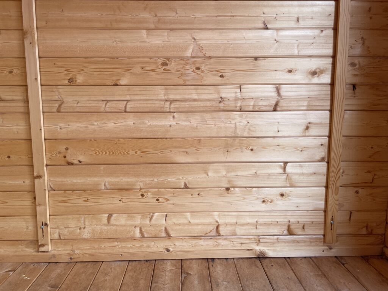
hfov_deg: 67.3
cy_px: 146
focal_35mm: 26
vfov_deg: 53.1
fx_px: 291
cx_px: 194
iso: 125
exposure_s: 1/121
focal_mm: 4.2
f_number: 1.6
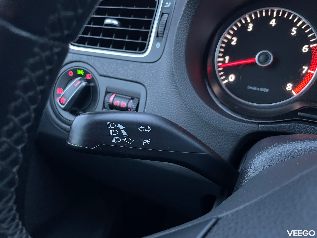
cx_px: 158
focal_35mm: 26
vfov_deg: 53.1
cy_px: 119
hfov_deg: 67.3
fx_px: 238
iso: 1000
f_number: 1.6
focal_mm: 4.2
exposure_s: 1/30
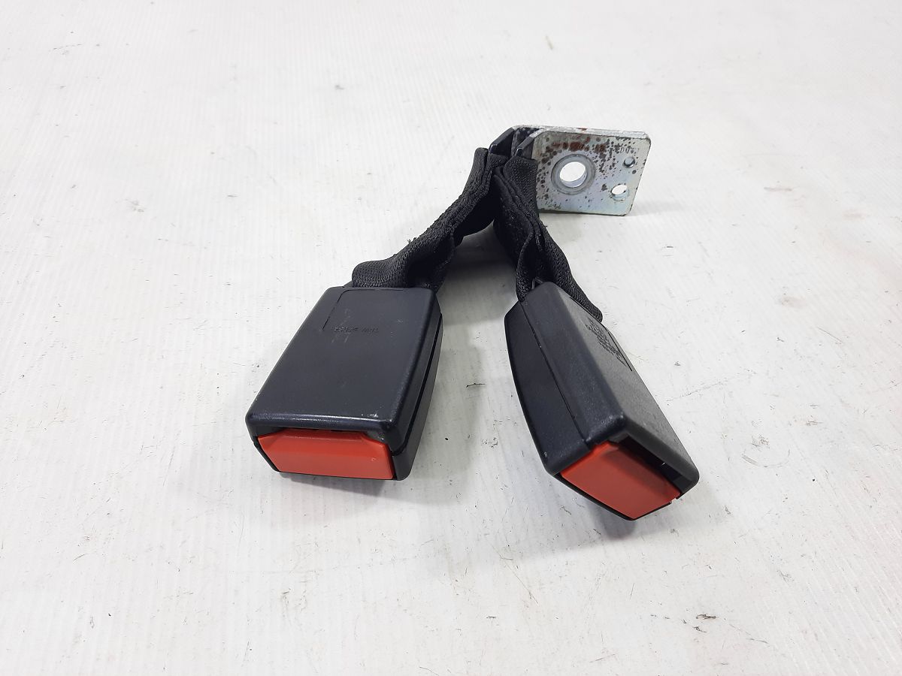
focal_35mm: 25
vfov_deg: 54.9
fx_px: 651
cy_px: 338
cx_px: 451
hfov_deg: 69.4
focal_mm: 4.6
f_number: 2
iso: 40
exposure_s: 1/50
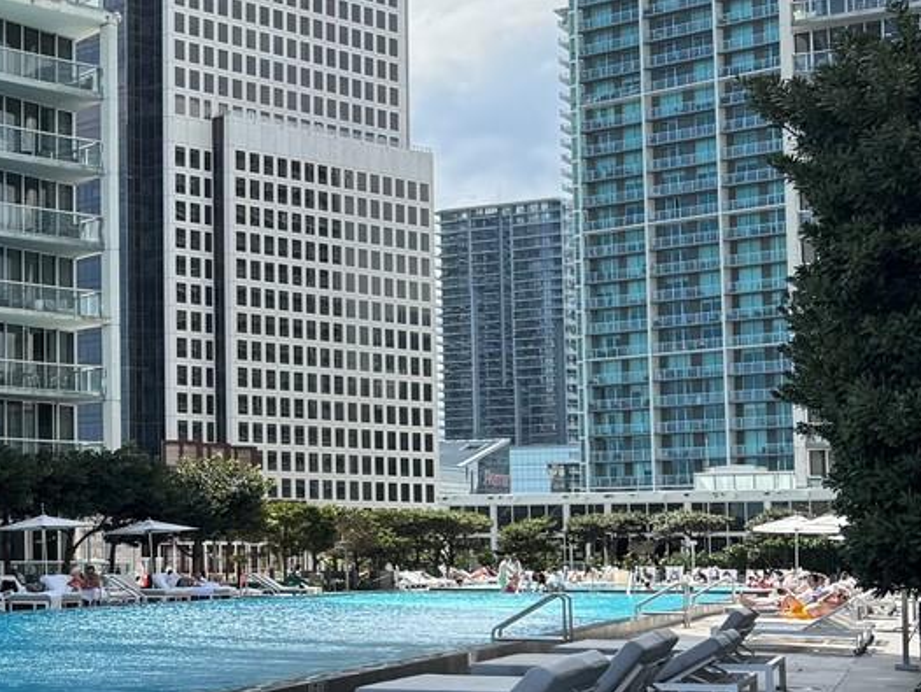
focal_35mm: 73
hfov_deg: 24.2
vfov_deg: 20.2
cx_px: -187
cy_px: 405
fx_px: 1943
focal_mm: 6.76
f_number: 1.78
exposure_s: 1/2252
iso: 80
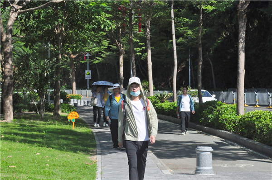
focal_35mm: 87
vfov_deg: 15.7
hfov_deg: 23.4
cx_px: 136
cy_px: 90
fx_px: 656
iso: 2500
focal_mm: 58
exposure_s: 1/3200
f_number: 14
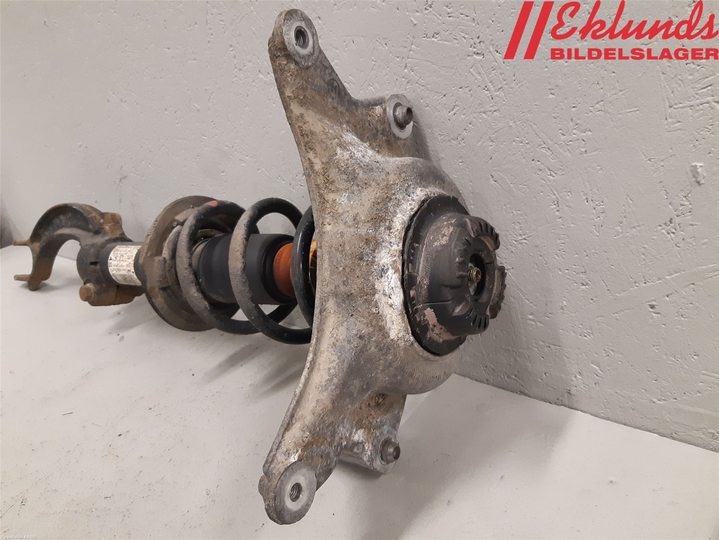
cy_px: 270
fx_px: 540
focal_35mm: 26
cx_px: 360
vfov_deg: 53.1
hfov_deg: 67.3
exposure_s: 1/50
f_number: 1.7
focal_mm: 3.93
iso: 200
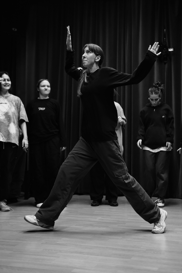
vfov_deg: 39.6
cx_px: 91
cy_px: 136
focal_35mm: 50
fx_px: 379
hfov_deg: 27.0
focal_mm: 33
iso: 4000
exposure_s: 1/2000
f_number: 1.8
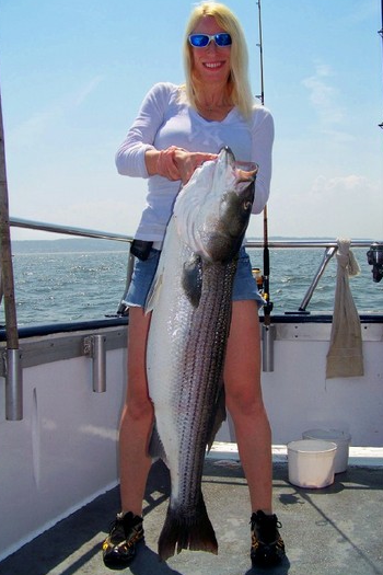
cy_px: 286
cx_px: 204
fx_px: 606
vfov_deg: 50.7
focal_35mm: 38
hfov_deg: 35.0
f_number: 4
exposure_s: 1/640
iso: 64
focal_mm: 5.85
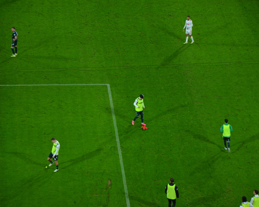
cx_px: 130
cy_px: 104
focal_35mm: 179
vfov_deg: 8.7
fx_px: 1369
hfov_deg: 10.8
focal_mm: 105
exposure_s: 1/200
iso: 800
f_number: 5.6
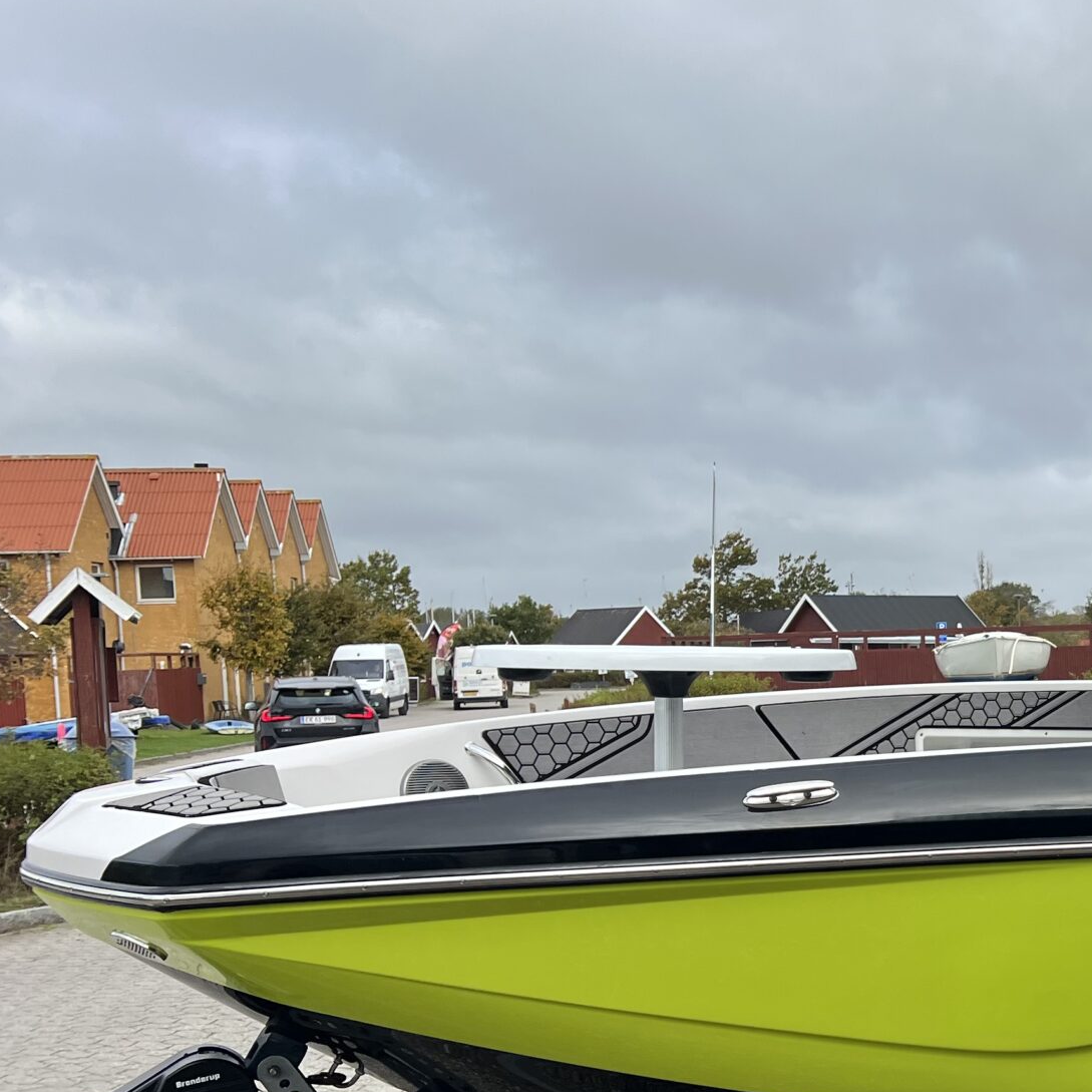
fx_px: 1927
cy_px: 732
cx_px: 1219
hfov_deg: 28.5
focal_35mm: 54
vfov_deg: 31.4
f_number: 1.5
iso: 50
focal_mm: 5.7
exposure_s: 1/1361
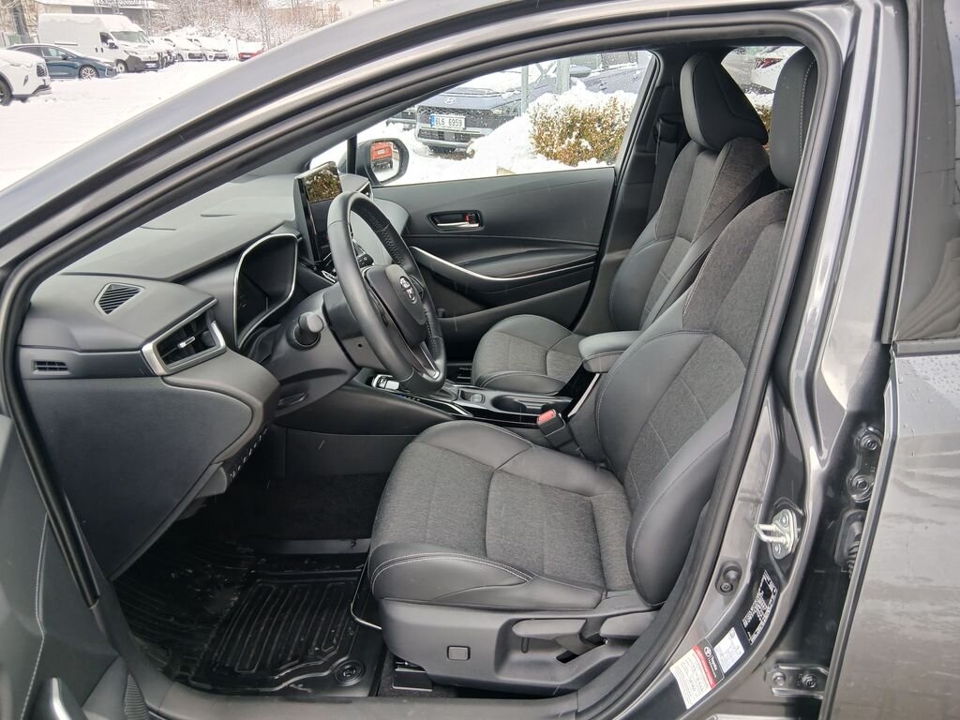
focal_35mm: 26
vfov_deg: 53.1
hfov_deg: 67.3
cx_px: 480
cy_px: 360
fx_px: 721
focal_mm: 3.98
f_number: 1.8
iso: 32
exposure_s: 1/50
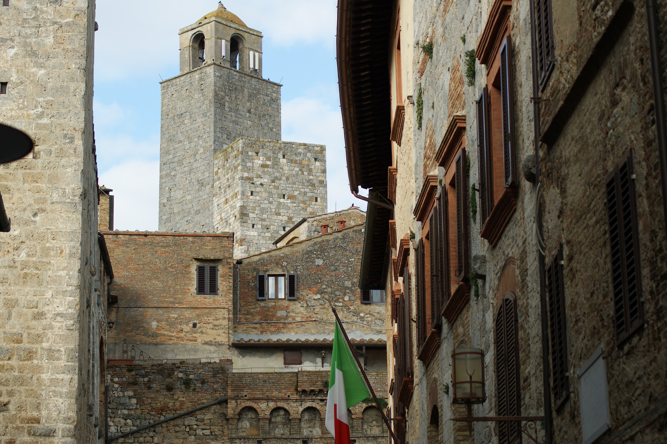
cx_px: 334
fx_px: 1944
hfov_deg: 19.5
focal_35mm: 105
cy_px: 222
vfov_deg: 13.0
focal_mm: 70
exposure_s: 1/200
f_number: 5.6
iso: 100
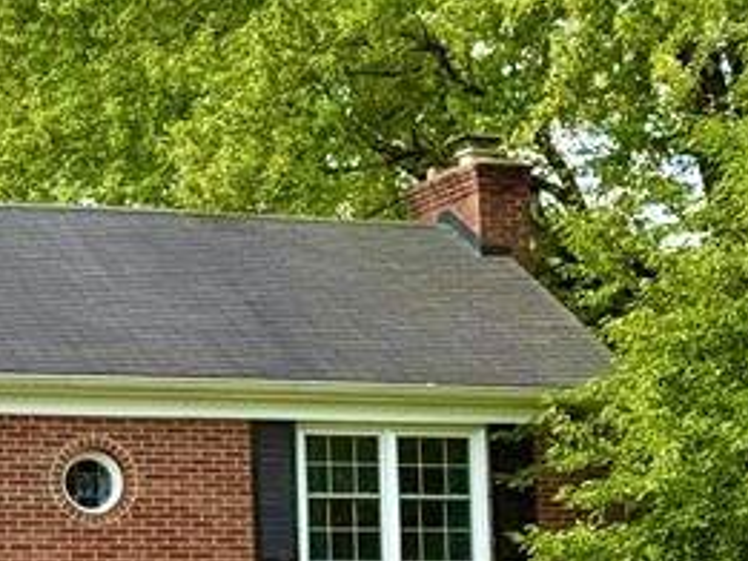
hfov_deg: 10.4
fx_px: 4064
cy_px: 384
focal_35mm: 188
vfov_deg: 7.9
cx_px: 702
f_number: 1.78
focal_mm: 6.76
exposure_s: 1/1330
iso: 100
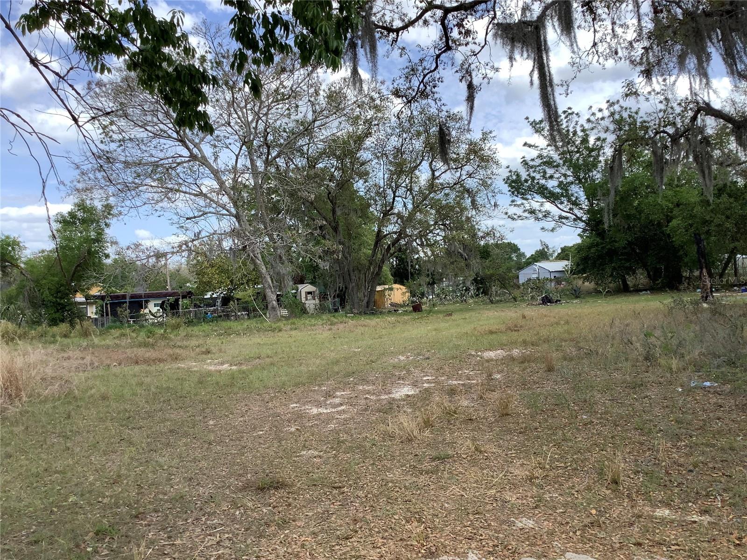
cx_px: 374
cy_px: 280
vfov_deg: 45.4
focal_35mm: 31
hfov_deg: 58.4
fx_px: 669
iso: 25
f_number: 2.4
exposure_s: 1/905
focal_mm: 3.3
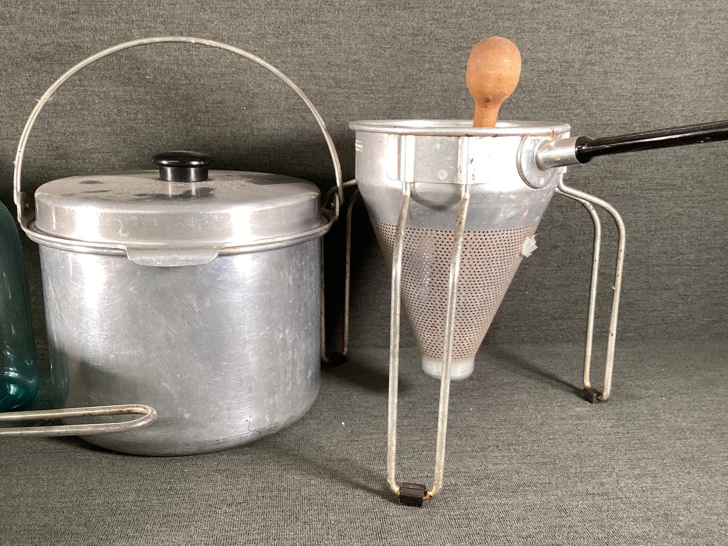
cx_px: 362
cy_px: 268
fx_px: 694
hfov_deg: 55.3
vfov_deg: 42.9
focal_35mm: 33
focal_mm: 3.3
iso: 100
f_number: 2.4
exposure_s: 1/60
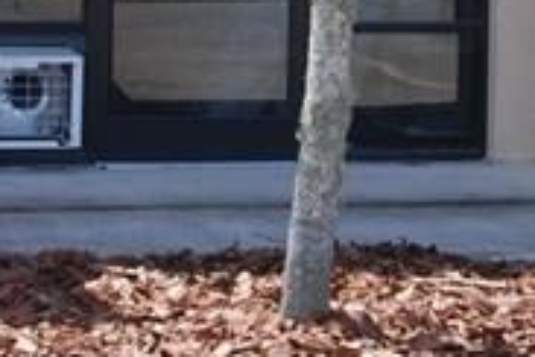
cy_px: -129
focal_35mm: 213
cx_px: 358
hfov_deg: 9.7
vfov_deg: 6.4
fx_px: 3165
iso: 100
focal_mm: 24
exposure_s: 1/160
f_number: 6.3
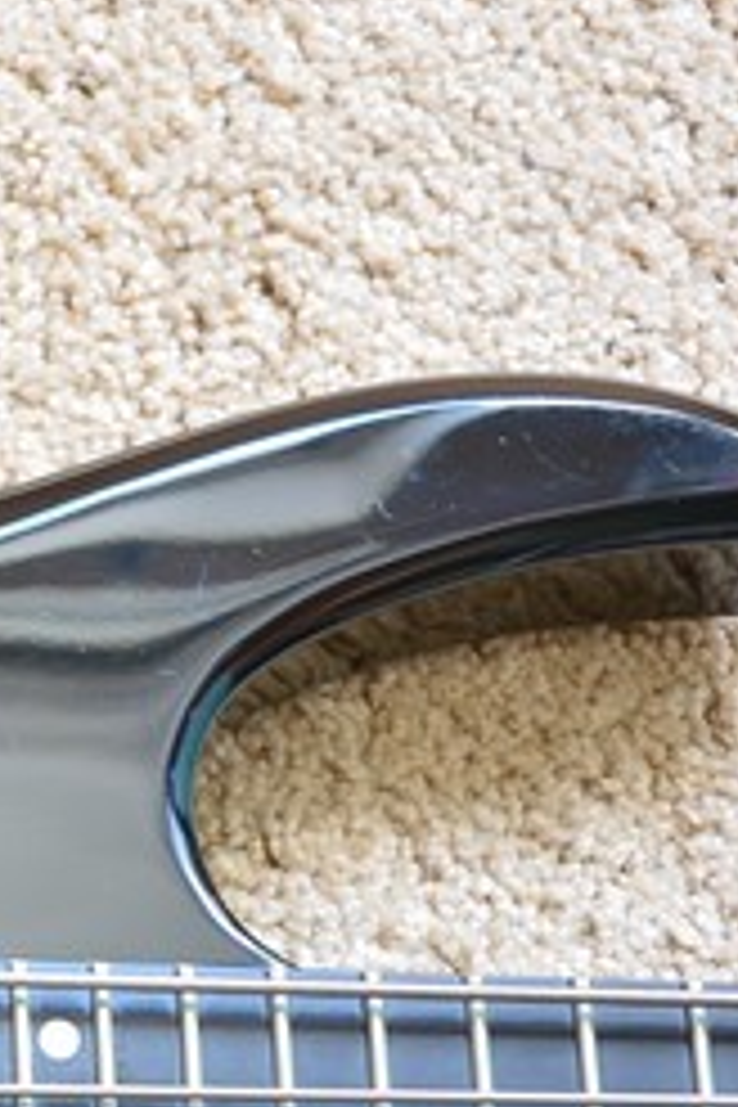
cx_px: -580
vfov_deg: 21.4
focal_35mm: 91
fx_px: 2798
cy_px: 1161
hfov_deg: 13.5
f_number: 3.5
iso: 560
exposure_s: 1/30
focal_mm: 18.5
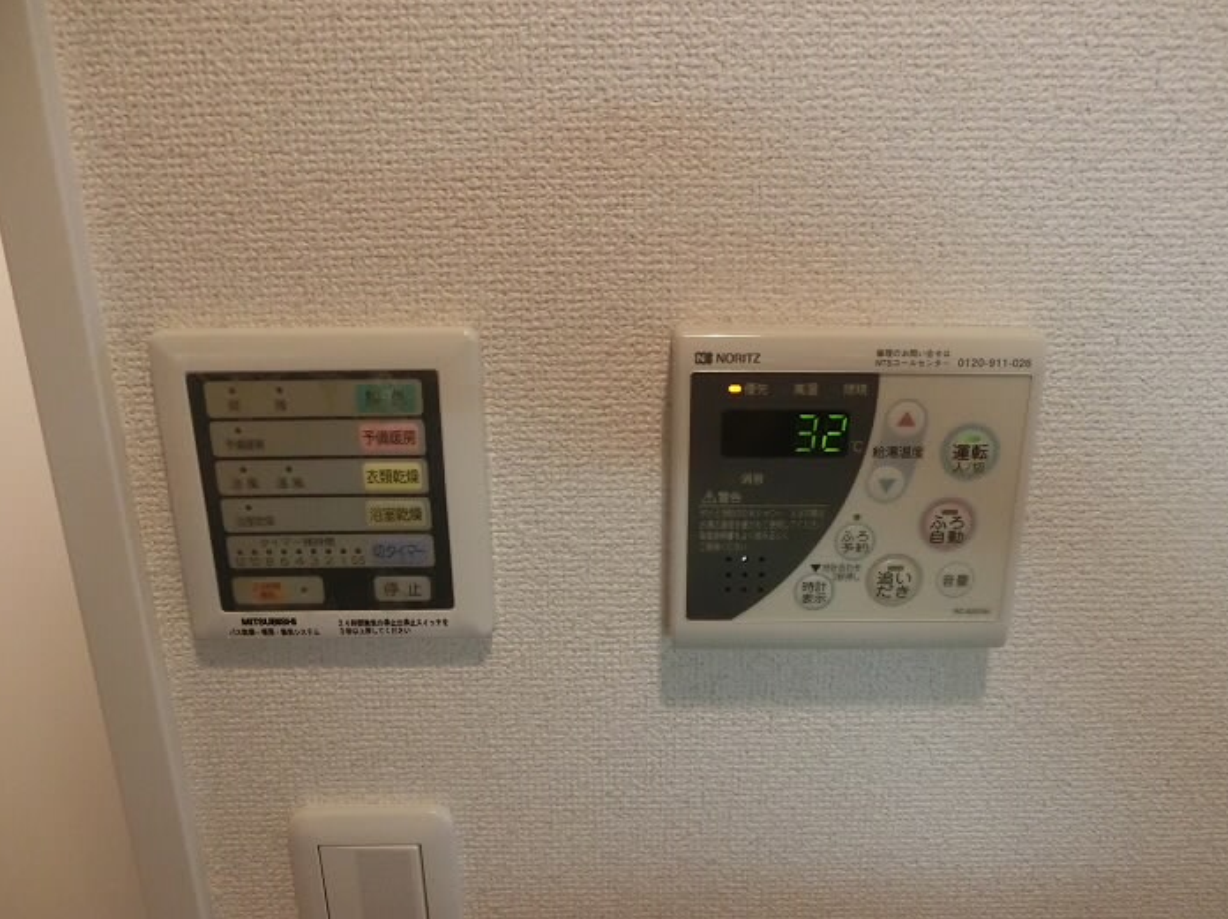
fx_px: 886
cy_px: 468
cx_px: 624
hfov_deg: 69.4
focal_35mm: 25
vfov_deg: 54.8
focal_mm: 4.24
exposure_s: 1/125
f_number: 3
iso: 800
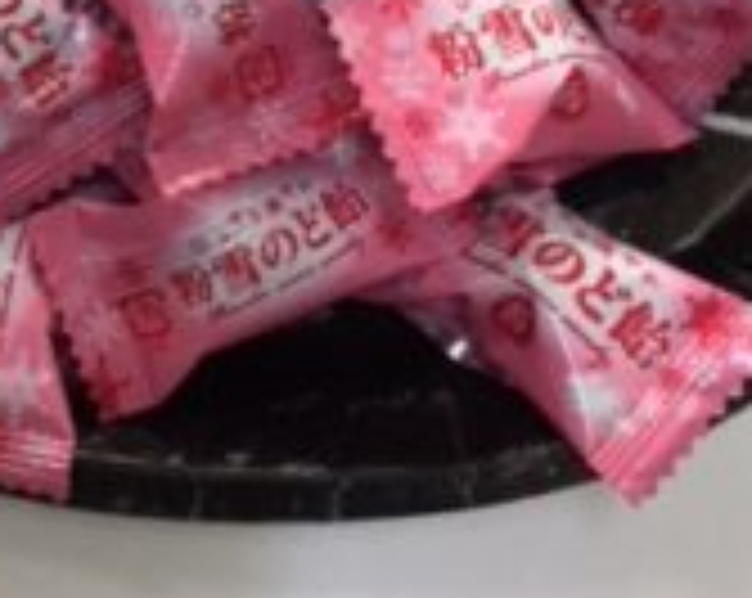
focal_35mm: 85
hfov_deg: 22.3
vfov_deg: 17.0
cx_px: 205
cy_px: -162
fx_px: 1888
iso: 50
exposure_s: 1/33
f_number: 2.2
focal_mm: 4.15
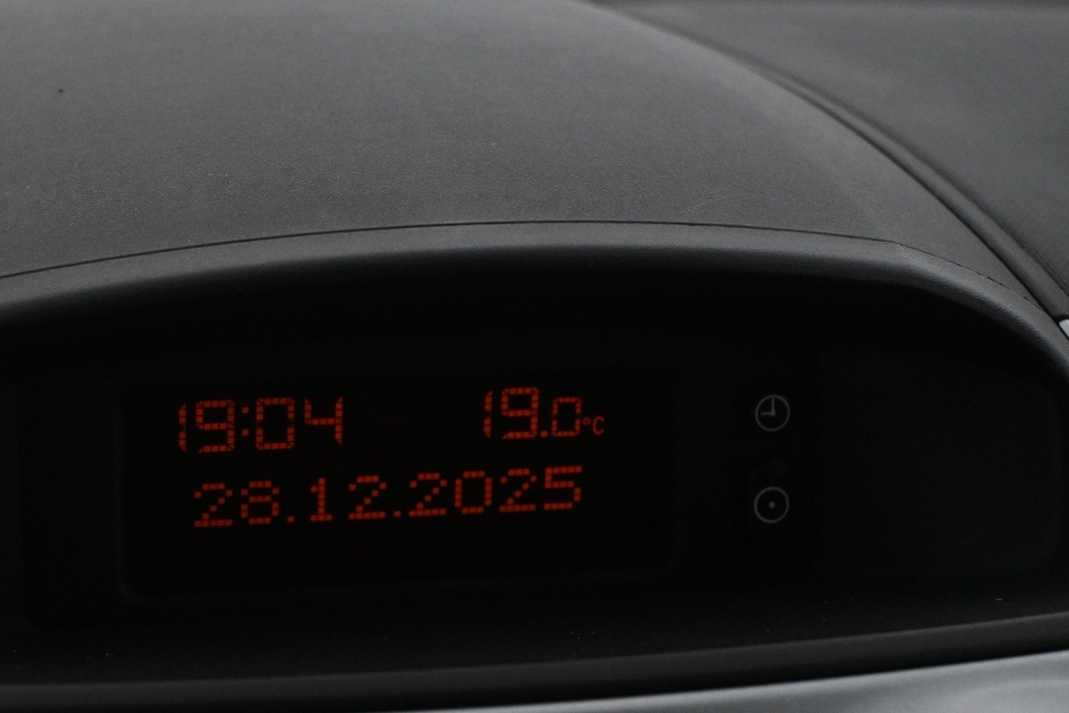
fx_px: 2722
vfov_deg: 14.9
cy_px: 479
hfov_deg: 22.1
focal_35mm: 92
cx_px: 361
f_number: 6
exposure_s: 1/125
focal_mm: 45
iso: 3600
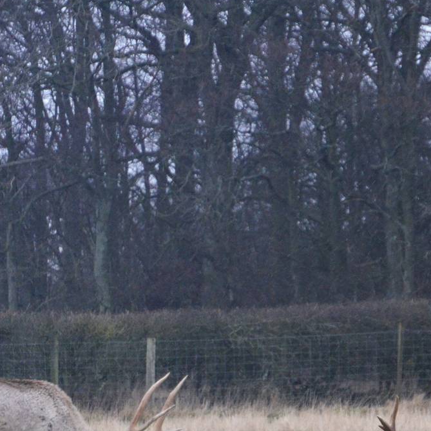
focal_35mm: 517
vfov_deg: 3.4
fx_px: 7283
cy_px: 335
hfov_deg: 3.4
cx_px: 299
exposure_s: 1/320
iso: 2500
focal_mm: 170
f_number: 6
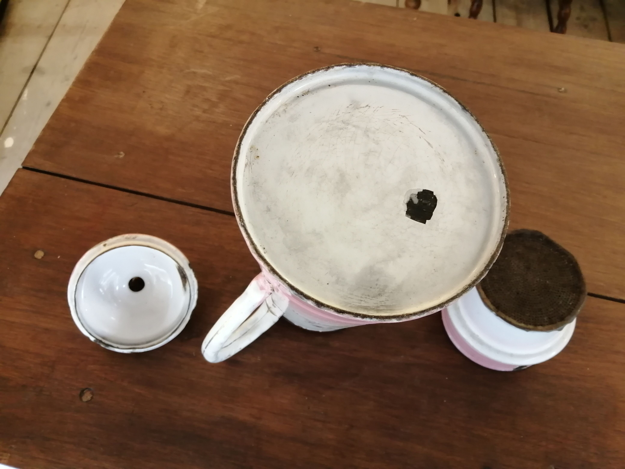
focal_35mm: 26
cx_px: 312
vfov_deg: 53.1
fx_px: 469
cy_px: 234
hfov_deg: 67.3
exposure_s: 1/36
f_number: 1.8
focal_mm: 3.6
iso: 200
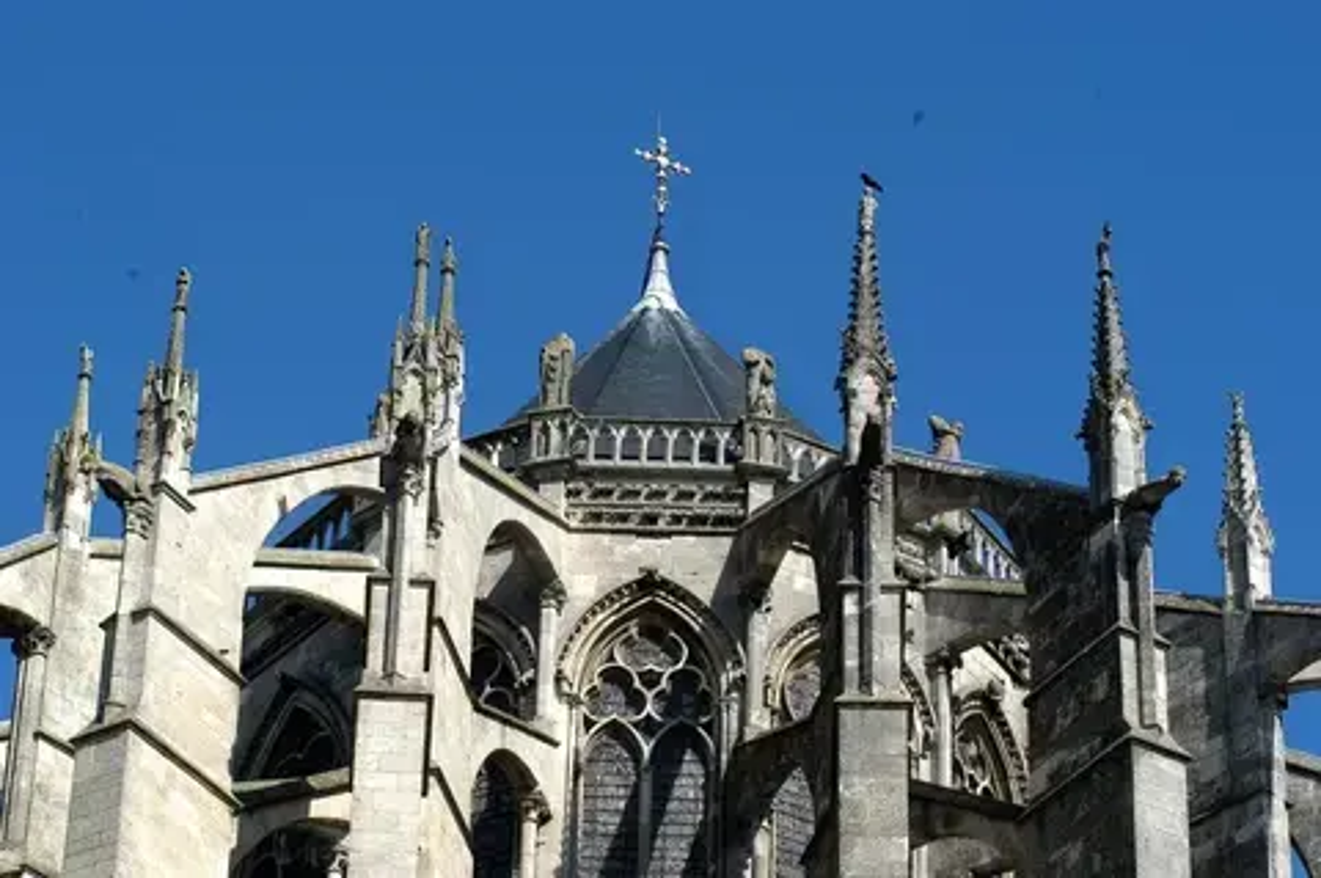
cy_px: 439
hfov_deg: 17.1
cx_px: 660
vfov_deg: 11.4
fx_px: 4399
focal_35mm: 120
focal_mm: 80
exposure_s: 1/400
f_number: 10
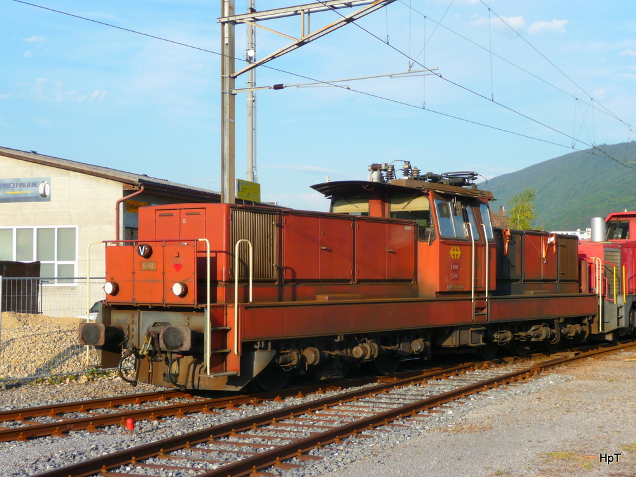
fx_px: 1011
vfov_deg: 26.6
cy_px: 238
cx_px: 318
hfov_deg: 34.9
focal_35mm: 55
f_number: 4.3
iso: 100
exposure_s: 1/400
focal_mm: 9.3
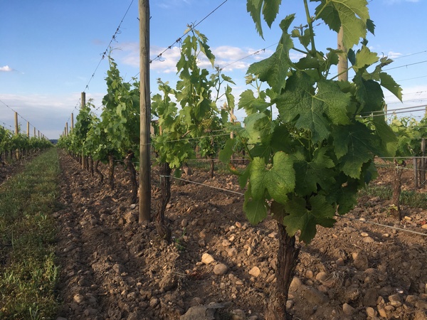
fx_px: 358
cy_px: 160
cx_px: 214
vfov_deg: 48.2
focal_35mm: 29
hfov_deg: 61.7
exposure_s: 1/569
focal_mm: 4.15
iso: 25
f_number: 2.2
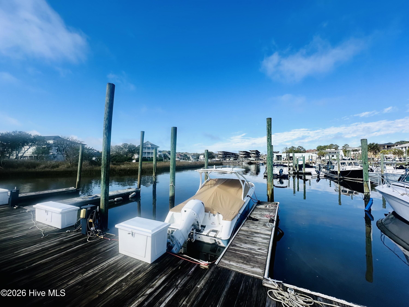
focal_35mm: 14
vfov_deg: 85.7
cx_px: 204
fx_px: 165
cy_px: 154
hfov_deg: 102.1
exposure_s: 1/2398
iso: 50
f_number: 2.2
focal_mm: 2.22
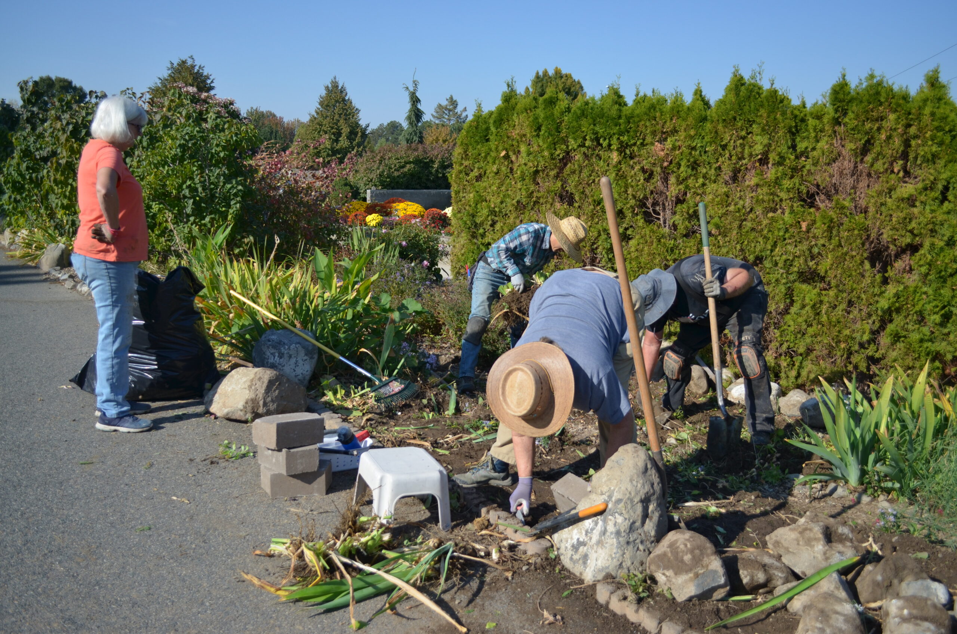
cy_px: 317
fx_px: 875
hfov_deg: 57.3
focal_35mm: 33
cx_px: 478
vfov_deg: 39.8
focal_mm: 22
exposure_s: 1/2000
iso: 200
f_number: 3.8
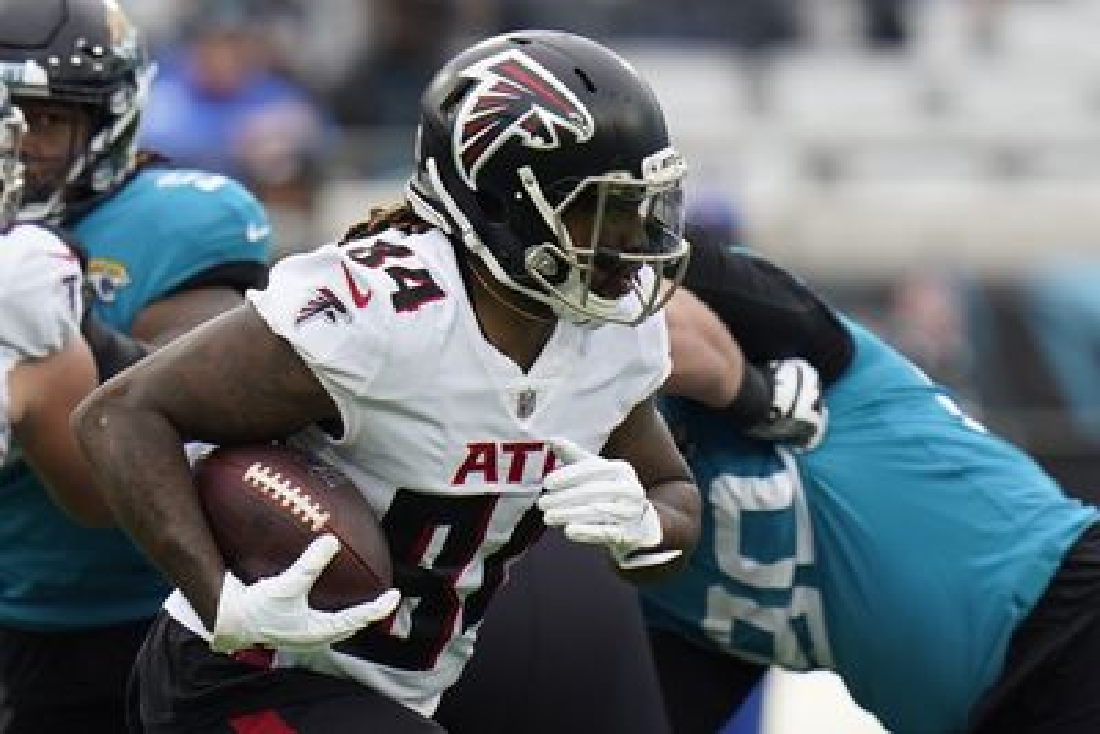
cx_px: 550
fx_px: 18339
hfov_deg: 3.4
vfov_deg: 2.3
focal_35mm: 600
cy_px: 367
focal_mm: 400
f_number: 3.5
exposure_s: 1/1250
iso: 500
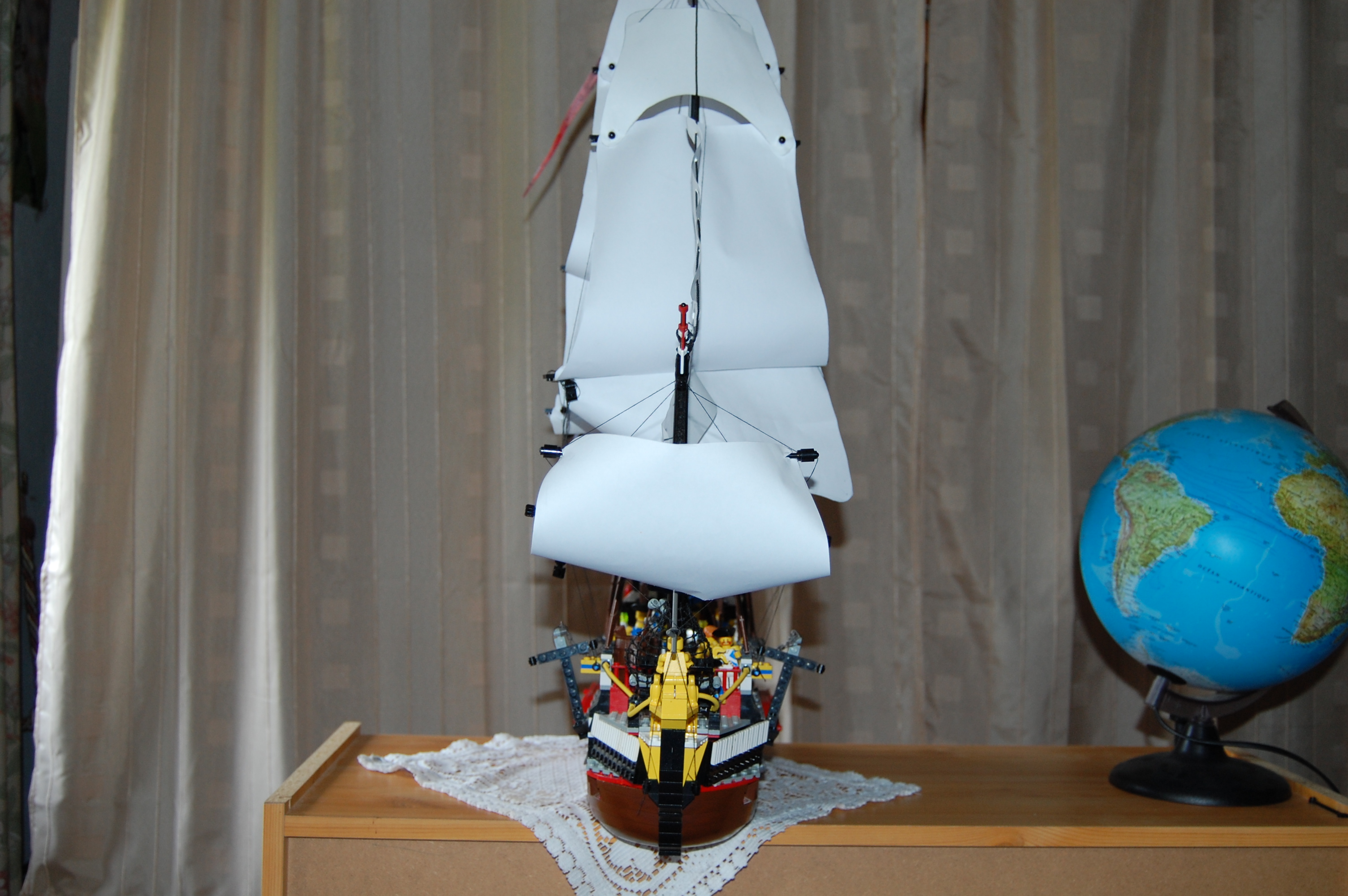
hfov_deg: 49.6
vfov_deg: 34.1
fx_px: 1459
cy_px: 448
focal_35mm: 39
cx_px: 674
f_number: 4
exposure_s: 1/60
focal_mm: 26
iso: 400
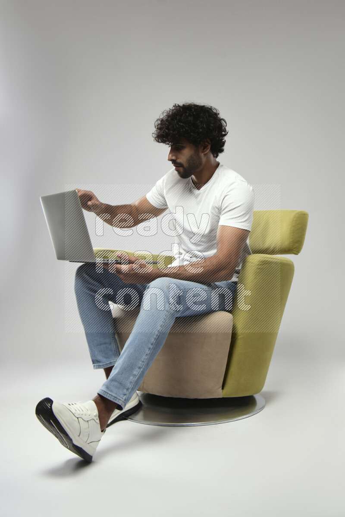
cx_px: 172
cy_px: 258
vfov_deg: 55.8
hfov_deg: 38.9
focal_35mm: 34
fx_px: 489
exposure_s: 1/125
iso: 400
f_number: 5.6
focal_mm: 34
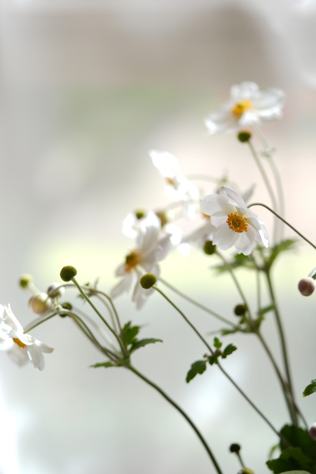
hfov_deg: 13.7
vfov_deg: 20.4
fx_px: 1316
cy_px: 251
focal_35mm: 100
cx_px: 150
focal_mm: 90
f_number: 2.8
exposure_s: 1/30
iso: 50
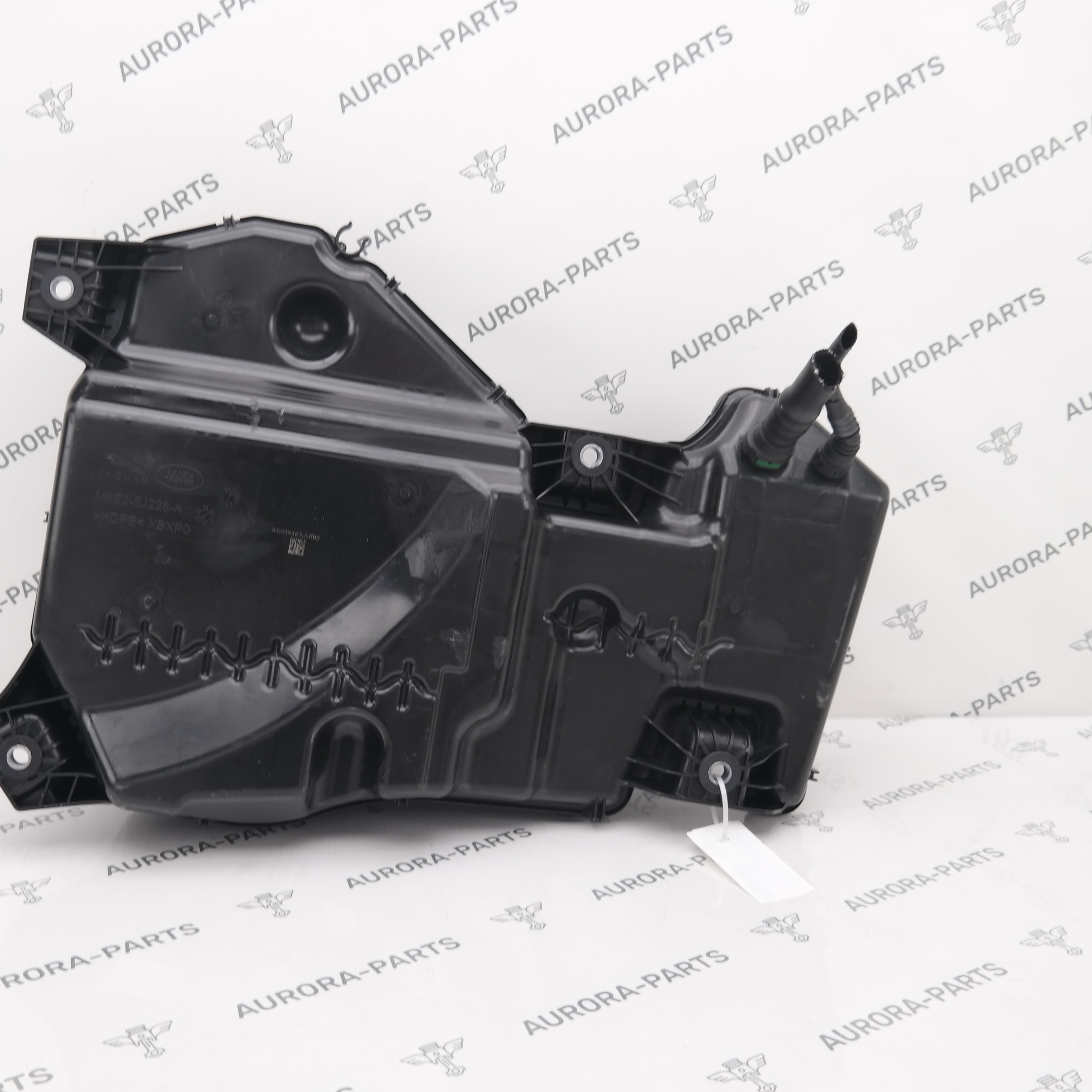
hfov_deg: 42.6
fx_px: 1392
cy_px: 540
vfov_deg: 42.8
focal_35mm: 39
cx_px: 421
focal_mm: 20
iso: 100
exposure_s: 1/80
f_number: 3.5
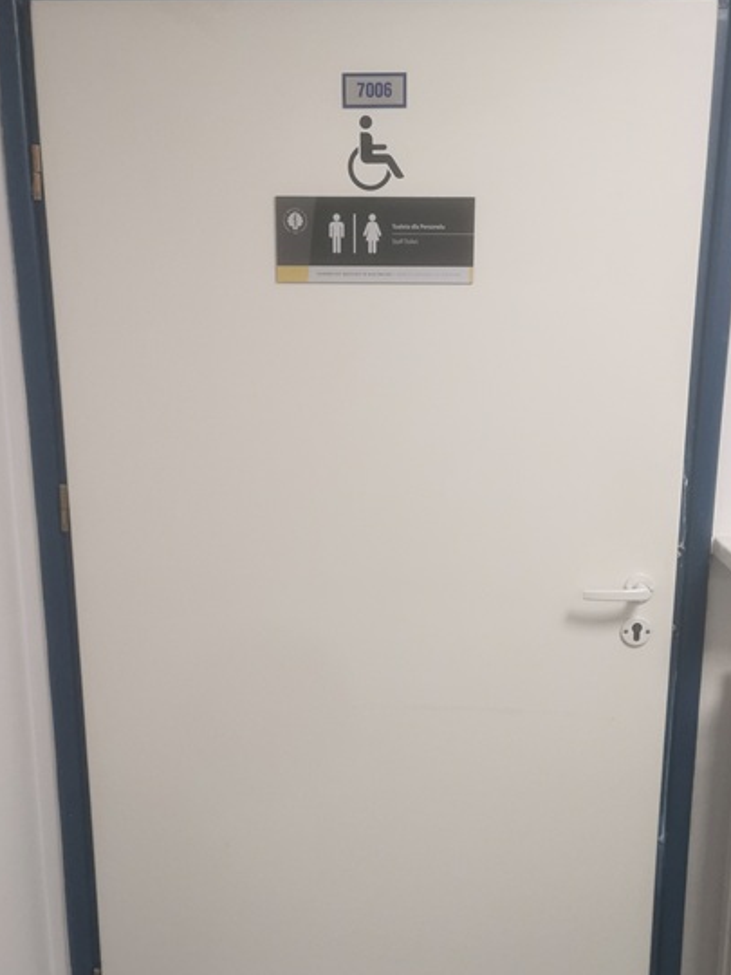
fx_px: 1126
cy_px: 585
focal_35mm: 40
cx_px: 388
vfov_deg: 46.5
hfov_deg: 35.9
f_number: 1.6
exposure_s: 1/60
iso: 200
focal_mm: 5.56
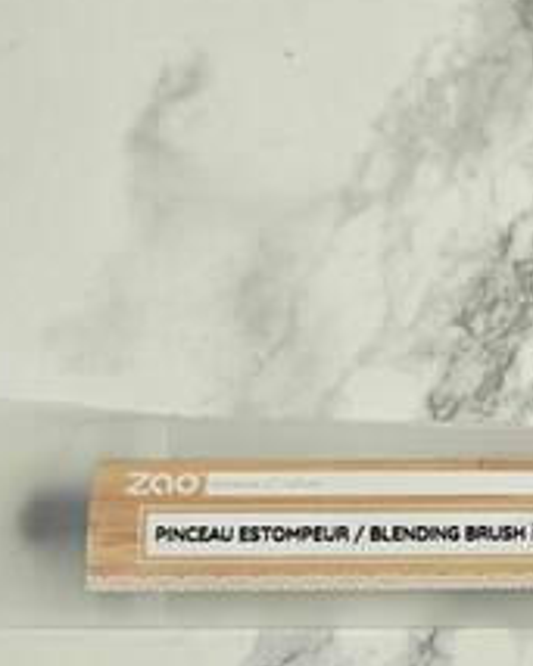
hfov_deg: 22.1
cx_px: 661
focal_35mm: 63
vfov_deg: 29.8
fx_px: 1243
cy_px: 439
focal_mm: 5.4
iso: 64
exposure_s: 1/180
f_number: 1.8
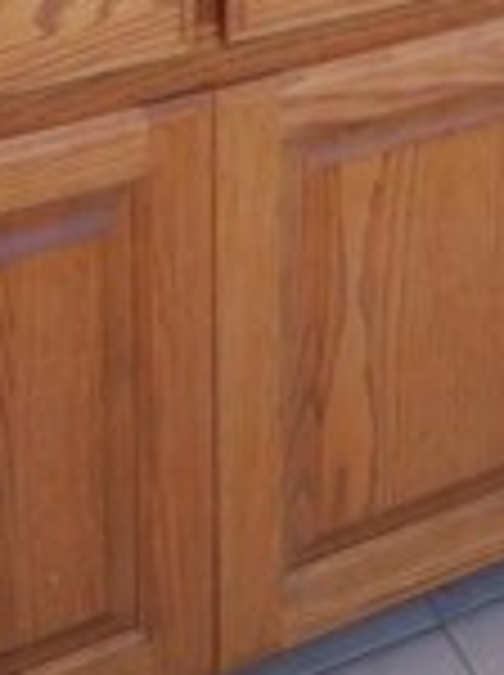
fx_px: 1499
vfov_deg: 18.1
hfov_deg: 18.7
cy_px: -648
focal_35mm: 77
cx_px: 477
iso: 2000
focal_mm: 9
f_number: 8
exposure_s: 1/60
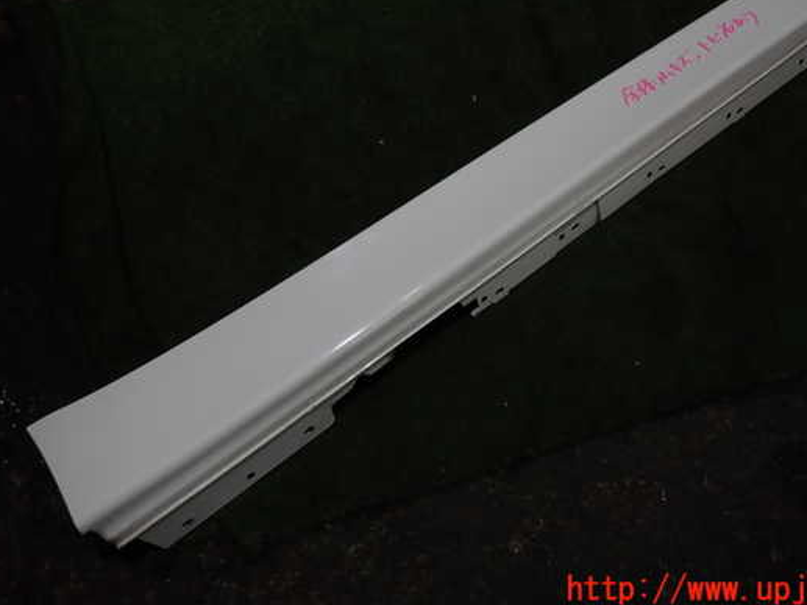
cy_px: 259
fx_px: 676
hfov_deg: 61.5
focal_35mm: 29
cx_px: 451
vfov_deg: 48.1
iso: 125
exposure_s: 1/60
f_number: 2
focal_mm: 4.5
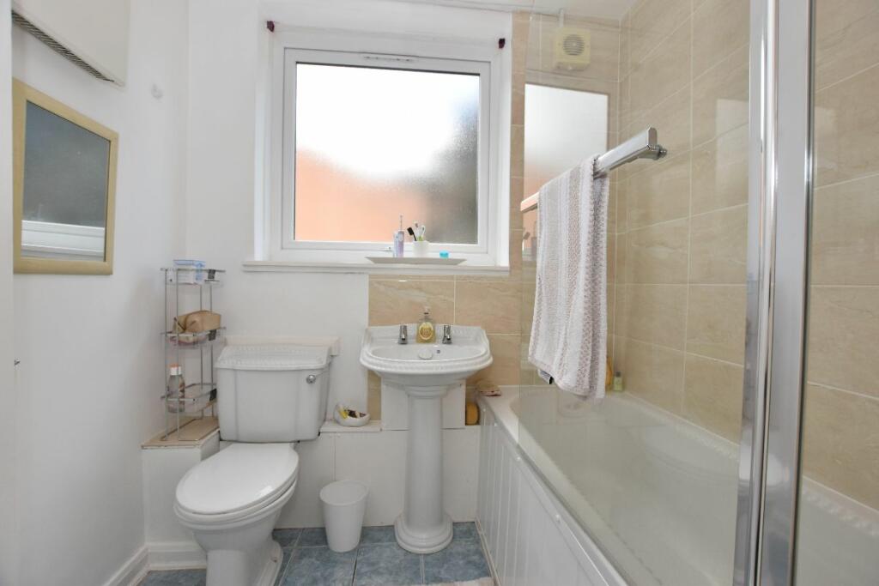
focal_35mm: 15
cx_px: 440
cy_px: 293
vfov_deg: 77.3
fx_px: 366
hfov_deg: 100.4
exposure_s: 1/200
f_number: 5
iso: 280
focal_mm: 10
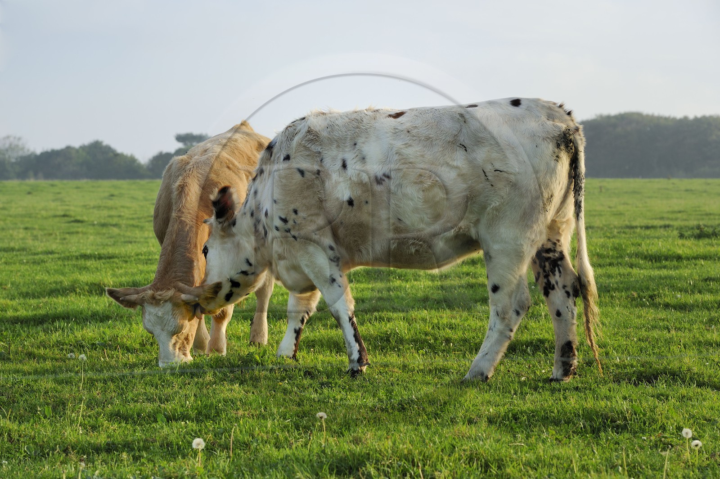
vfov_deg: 11.2
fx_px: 2438
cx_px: 360
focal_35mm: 122
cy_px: 240
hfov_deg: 16.8
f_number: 8
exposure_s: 1/200
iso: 200
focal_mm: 122
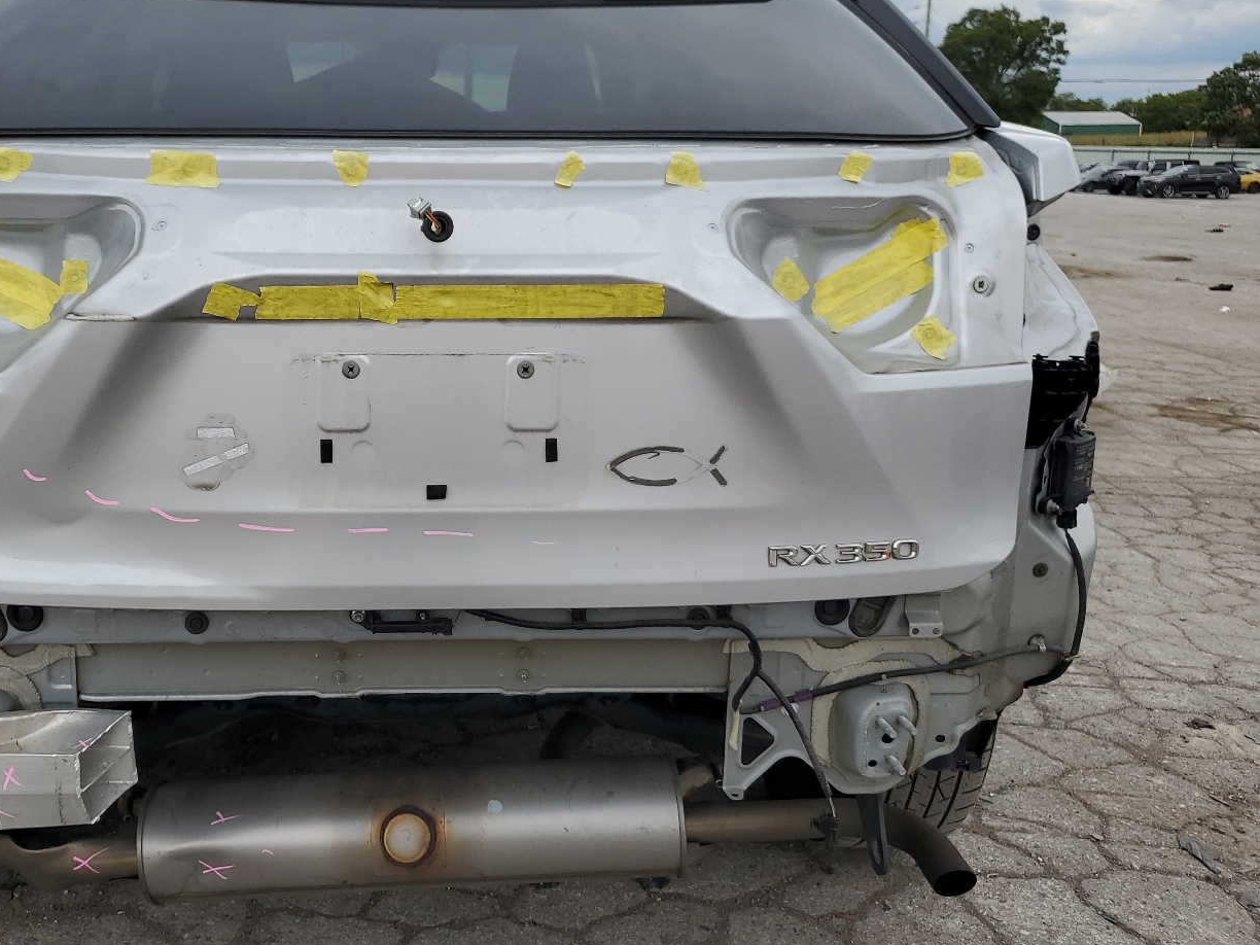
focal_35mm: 34
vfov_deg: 41.7
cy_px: 421
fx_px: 1238
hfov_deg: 53.1
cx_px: 439
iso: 50
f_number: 1.5
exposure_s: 1/1429
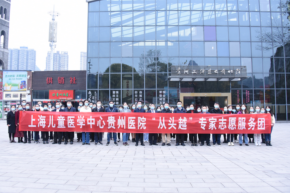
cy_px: 91
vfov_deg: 43.6
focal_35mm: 30
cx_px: 137
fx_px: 242
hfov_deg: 61.9
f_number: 5.6
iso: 2500
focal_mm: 28
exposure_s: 1/250
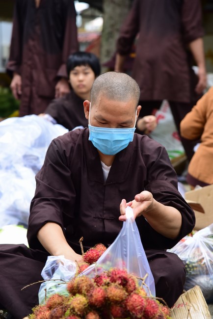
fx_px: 1064
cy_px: 160
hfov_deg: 11.4
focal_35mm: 120
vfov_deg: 17.1
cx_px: 106
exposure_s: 1/125
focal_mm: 120
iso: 800
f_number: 5.6
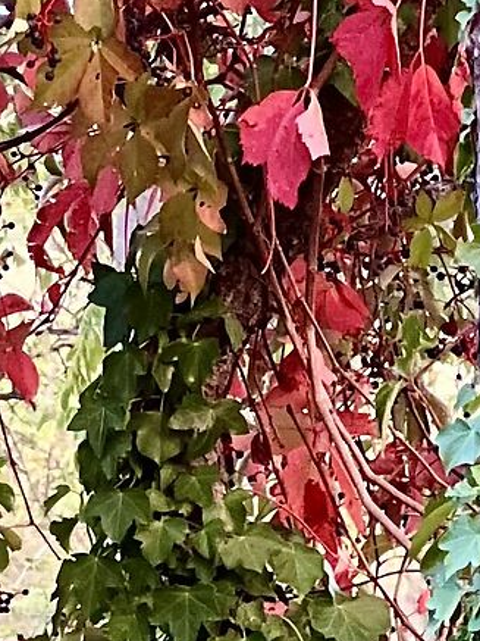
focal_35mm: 424
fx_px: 7839
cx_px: 258
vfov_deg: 4.7
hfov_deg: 3.5
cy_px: 531
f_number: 2.8
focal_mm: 9
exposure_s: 1/39
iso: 400
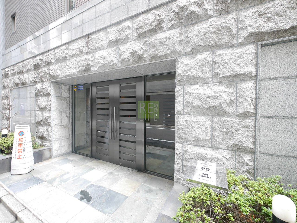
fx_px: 120
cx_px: 148
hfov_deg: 102.1
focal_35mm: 14
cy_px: 112
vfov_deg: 85.7
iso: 320
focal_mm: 7
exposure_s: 1/60
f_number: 4
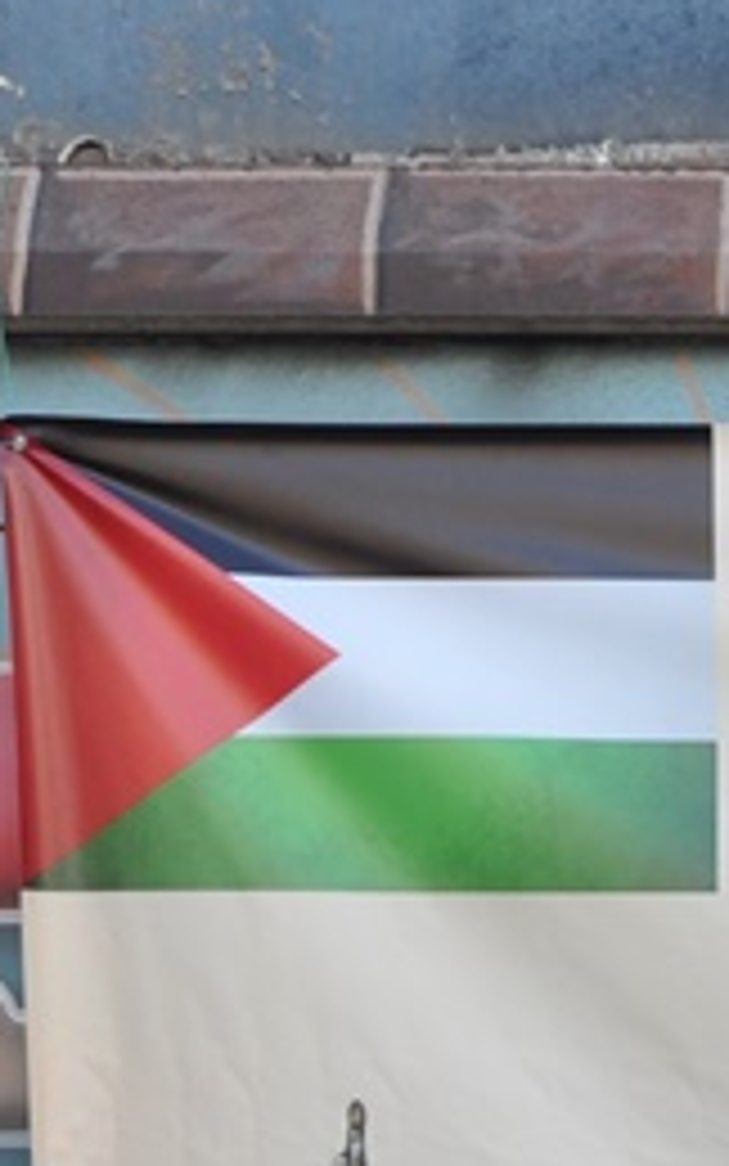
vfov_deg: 12.2
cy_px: 1936
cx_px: 1940
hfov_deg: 7.5
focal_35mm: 161
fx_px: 5115
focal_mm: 20
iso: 320
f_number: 5.6
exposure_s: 1/125
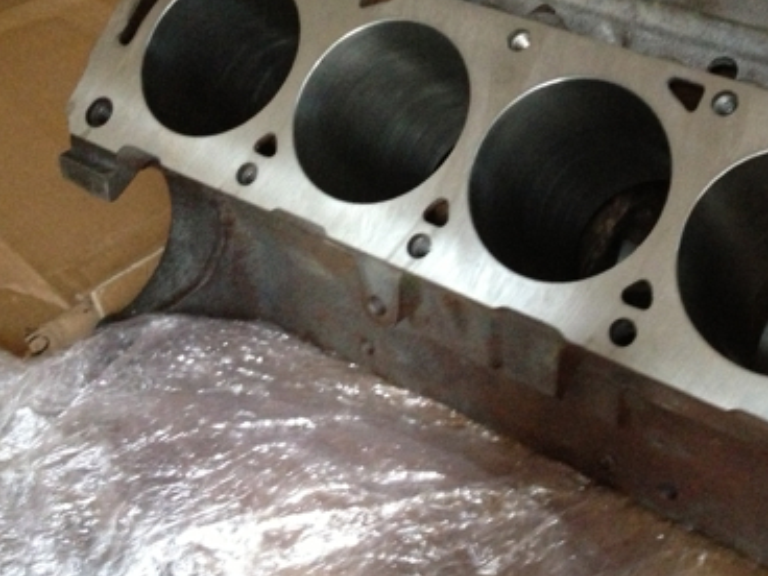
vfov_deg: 25.5
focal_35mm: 57
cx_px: 555
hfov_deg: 33.3
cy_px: 179
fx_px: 1265
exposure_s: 1/15
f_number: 2.4
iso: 640
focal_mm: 4.28
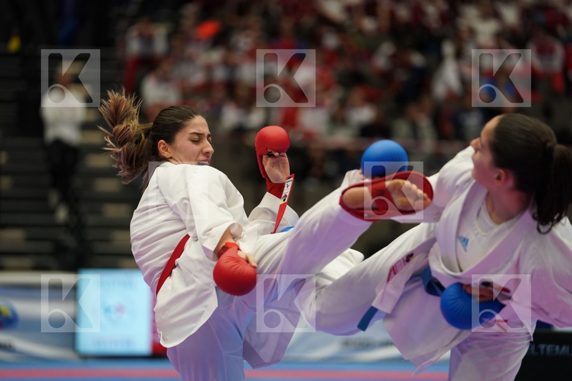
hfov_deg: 11.5
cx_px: 286
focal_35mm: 178
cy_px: 190
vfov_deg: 7.7
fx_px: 2828
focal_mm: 178
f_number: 2.8
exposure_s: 1/1000
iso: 2000
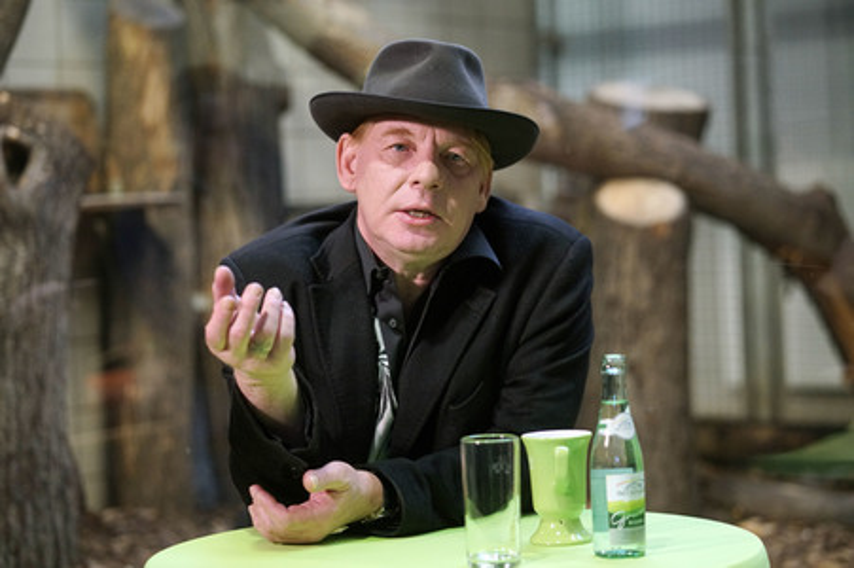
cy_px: 284
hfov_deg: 23.9
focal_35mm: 85
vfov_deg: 16.0
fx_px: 2015
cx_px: 427
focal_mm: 85
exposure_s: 1/200
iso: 2500
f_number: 3.2
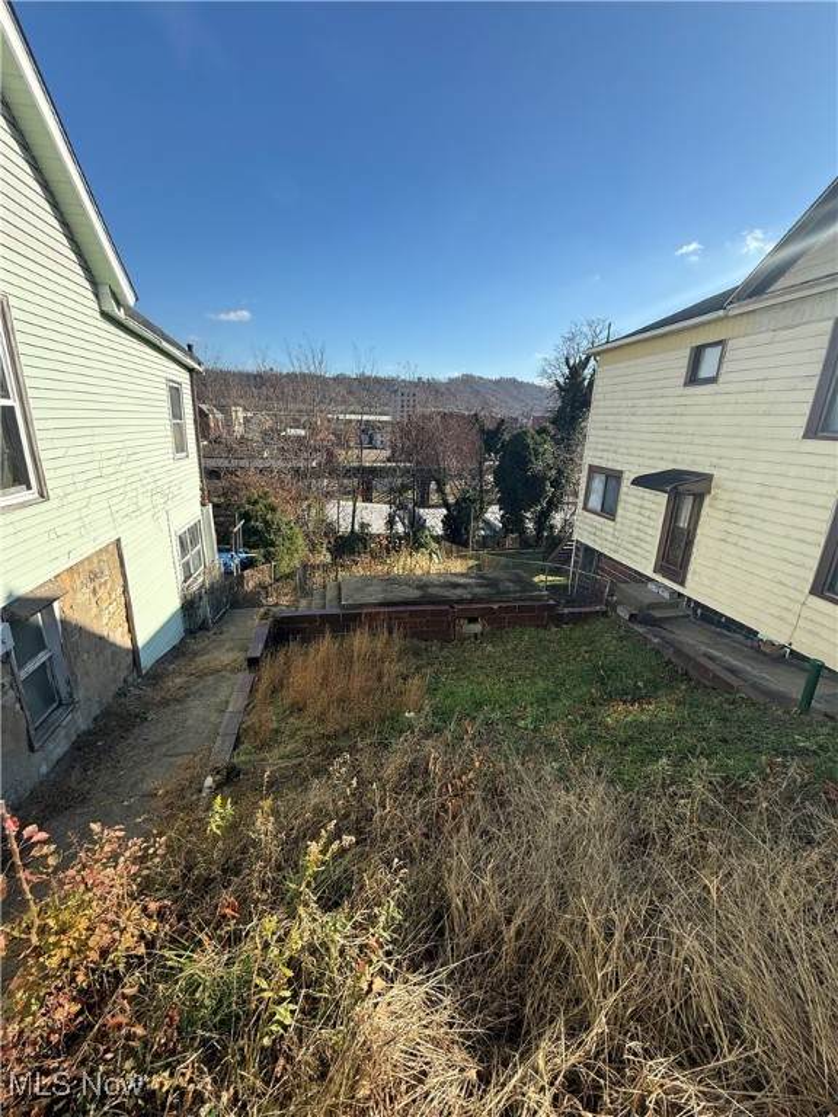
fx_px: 452
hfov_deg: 85.7
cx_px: 419
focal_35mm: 14
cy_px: 558
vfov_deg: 102.1
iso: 64
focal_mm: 2.22
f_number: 2.2
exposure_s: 1/955
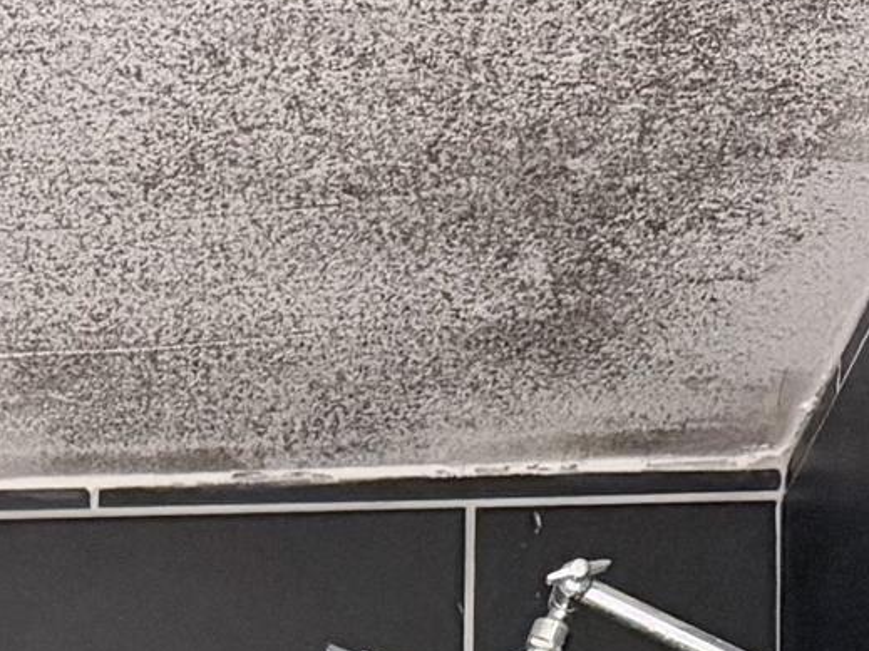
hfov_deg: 13.5
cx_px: -203
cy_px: 1851
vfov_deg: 8.8
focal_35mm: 142
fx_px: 3564
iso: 800
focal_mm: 6.76
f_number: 1.78
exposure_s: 1/30
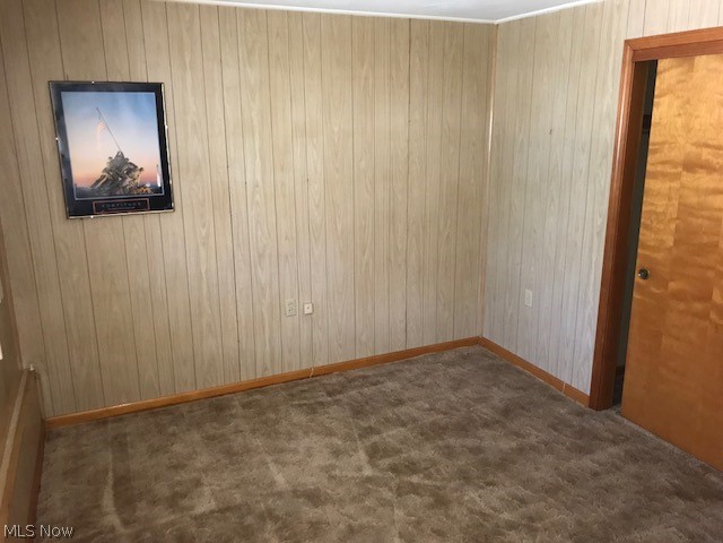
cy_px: 272
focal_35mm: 28
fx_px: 585
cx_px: 362
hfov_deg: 63.4
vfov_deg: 49.7
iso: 100
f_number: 1.8
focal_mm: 3.99
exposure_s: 1/16
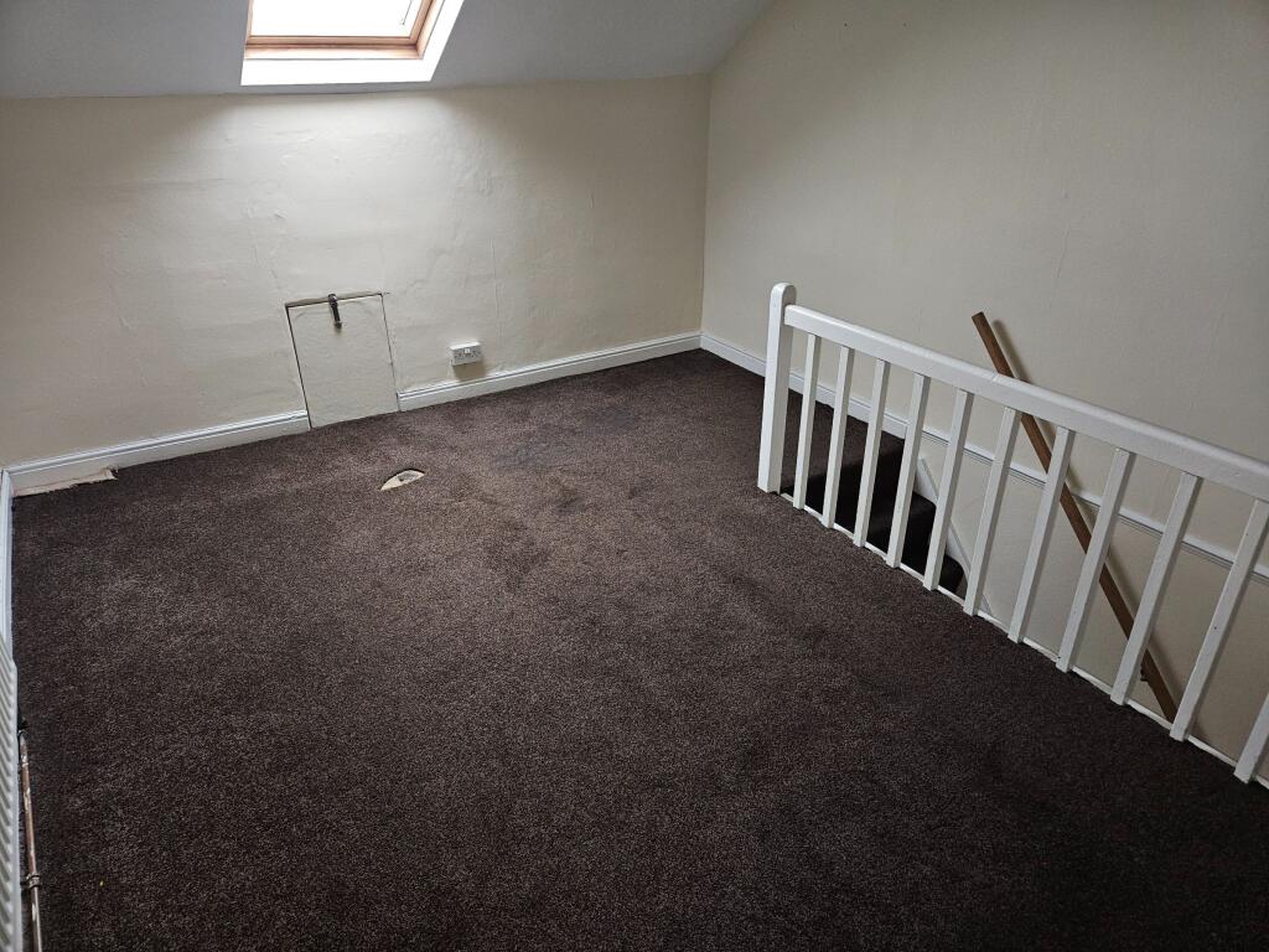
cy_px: 476
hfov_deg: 73.9
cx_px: 634
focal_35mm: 23
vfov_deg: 58.9
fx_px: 843
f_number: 1.8
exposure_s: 1/25
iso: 100
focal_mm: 5.4
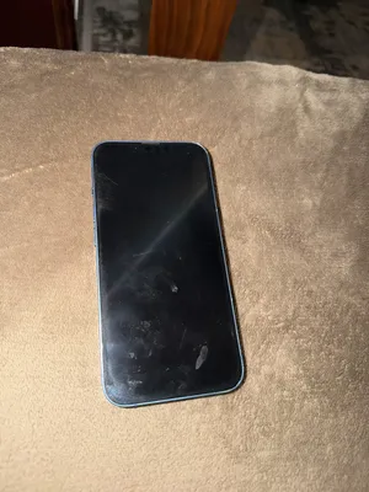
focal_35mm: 24
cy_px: 246
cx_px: 184
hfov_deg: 56.8
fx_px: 341
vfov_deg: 71.6
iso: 50
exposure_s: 1/9
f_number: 1.78
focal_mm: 6.76
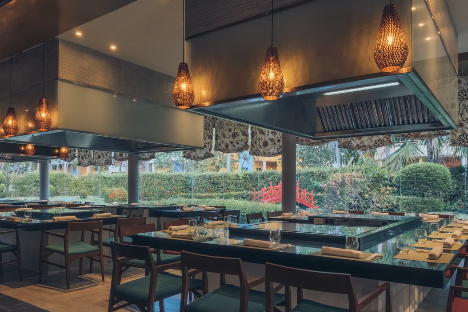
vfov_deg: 47.5
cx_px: 232
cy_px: 196
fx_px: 351
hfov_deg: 67.4
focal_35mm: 27
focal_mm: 12.3
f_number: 16
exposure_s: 1/40
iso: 400
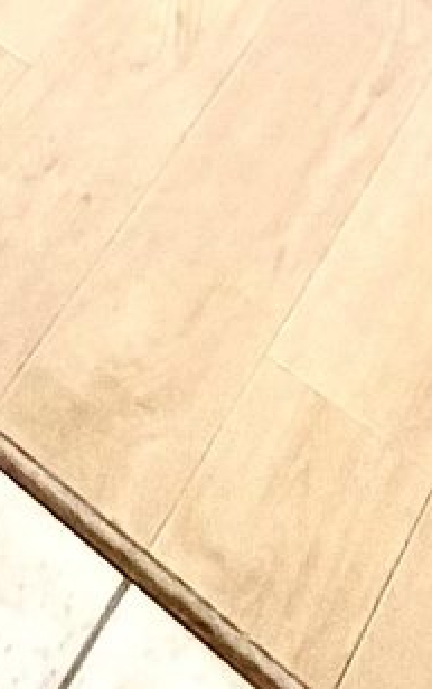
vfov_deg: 9.8
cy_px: -1682
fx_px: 2087
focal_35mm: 111
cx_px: 58
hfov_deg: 11.8
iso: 80
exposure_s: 1/121
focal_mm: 2.22
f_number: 2.2
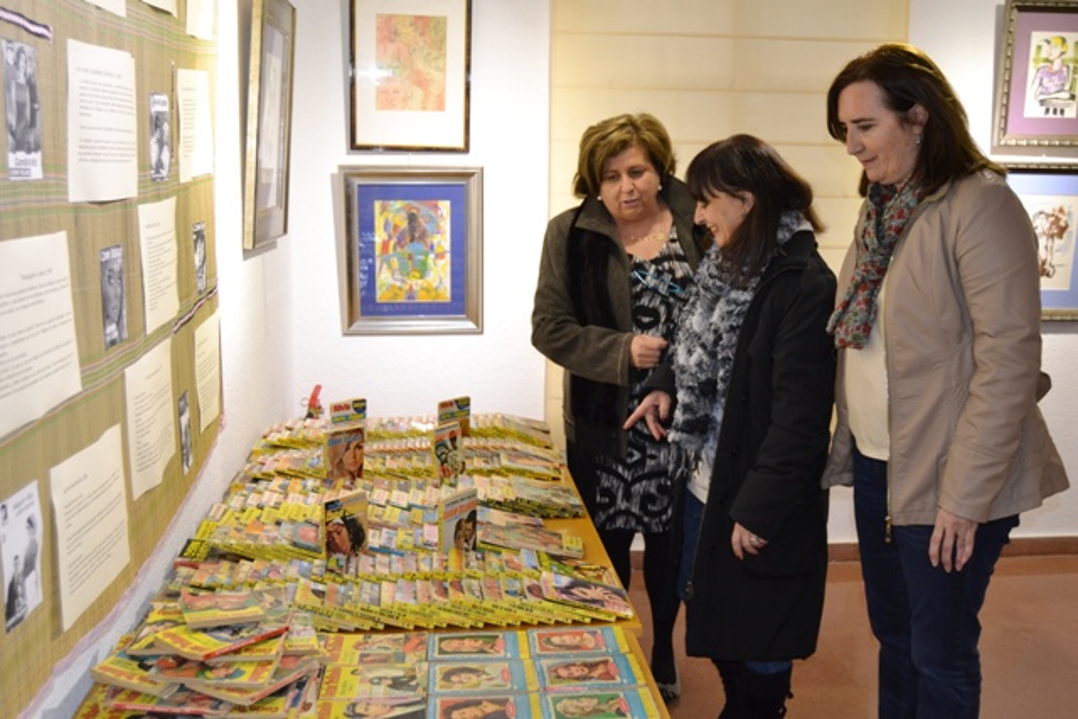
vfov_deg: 36.9
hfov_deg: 53.1
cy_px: 360
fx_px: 1078
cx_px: 539
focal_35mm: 36
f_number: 3.8
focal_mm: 24
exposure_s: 1/60
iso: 800
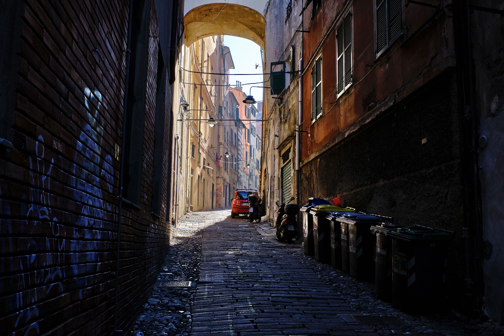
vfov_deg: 37.9
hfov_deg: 54.4
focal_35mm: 35
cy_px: 168
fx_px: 490
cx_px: 252
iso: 800
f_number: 10
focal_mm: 23
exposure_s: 1/220
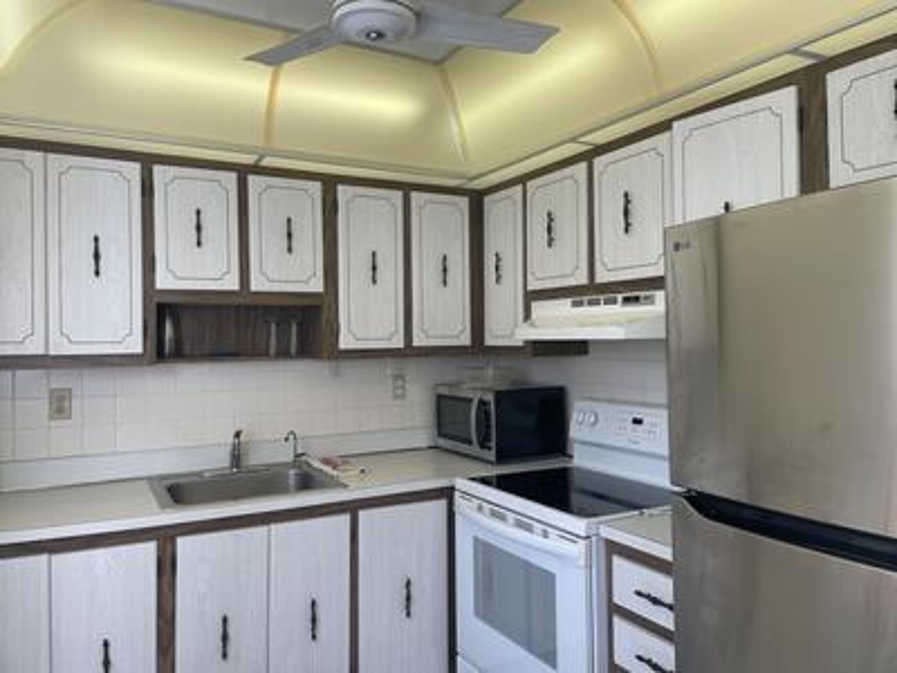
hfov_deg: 67.3
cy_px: 336
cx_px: 448
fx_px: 674
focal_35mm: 26
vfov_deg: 53.1
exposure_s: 1/122
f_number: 1.6
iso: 32
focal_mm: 4.2
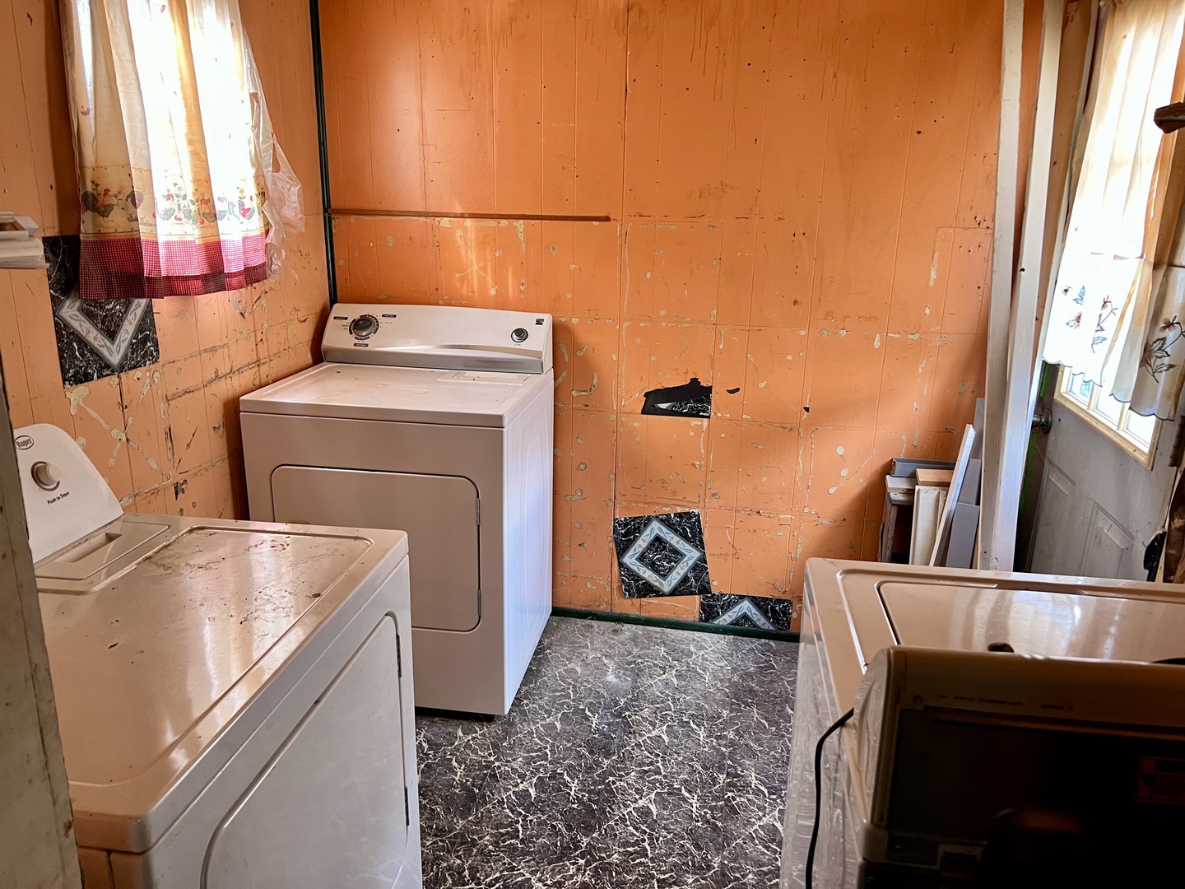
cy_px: 444
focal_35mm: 26
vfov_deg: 53.1
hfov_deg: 67.3
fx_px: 890
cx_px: 592
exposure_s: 1/60
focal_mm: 5.7
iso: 125
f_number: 1.5
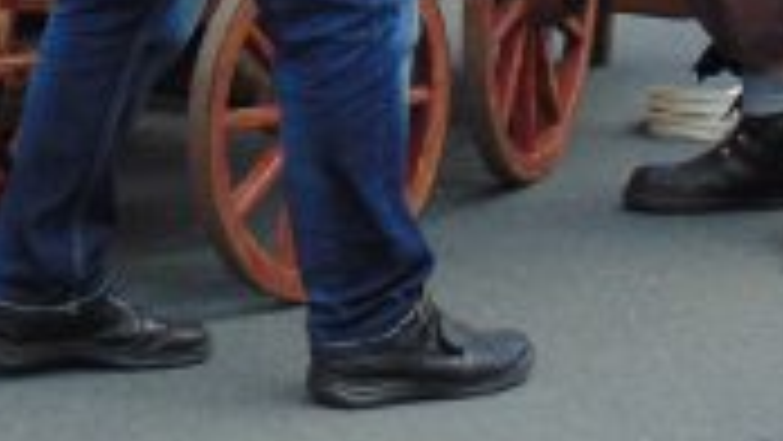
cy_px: -346
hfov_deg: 7.6
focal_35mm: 285
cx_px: 166
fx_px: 5919
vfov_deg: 4.2
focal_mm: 12.8
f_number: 3.7
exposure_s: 1/320
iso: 80
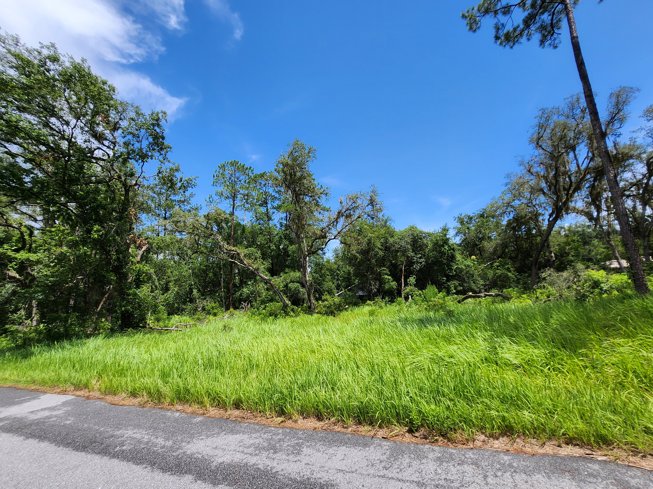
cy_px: 244
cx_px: 326
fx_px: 245
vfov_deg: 89.9
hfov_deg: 106.2
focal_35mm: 13
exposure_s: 1/1036
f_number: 2.2
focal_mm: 1.7
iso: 32
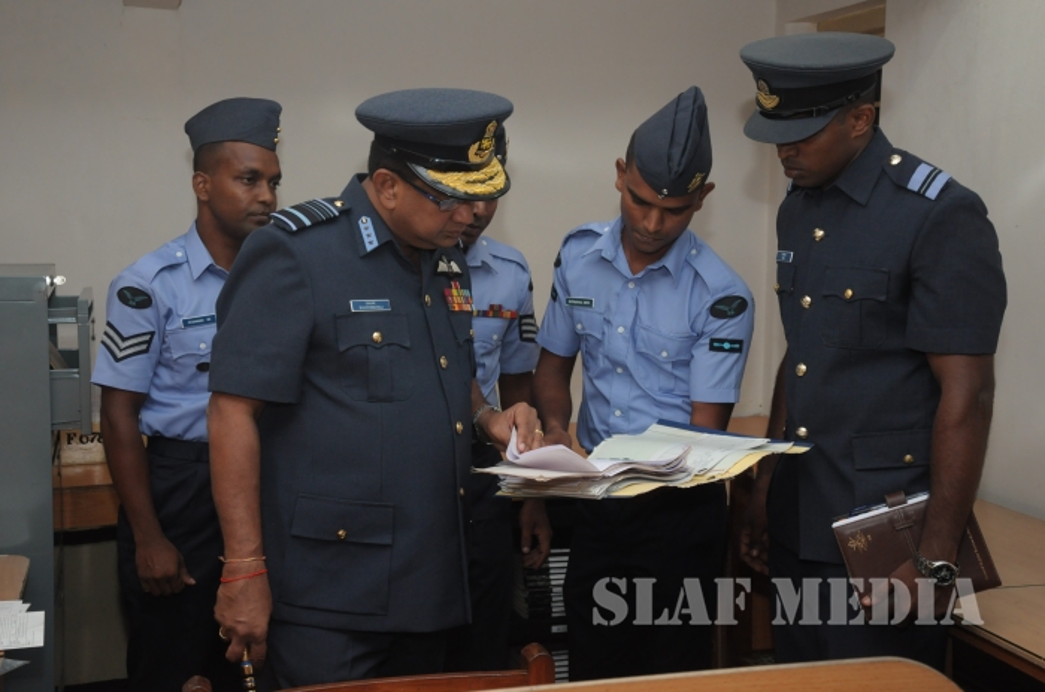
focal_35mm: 51
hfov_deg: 38.9
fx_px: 1478
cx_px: 522
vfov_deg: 26.4
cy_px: 346
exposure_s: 1/160
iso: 800
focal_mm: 34
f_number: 7.1
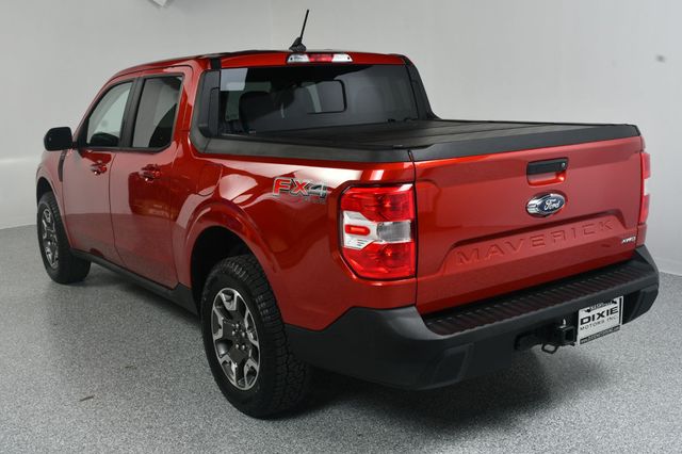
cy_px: 227
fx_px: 738
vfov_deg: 34.2
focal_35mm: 39
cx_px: 341
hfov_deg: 49.6
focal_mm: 26
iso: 100
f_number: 11
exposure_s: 1/160
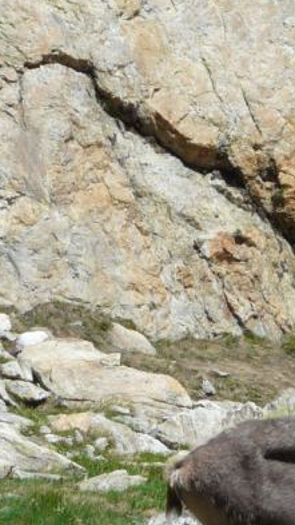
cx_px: 432
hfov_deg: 4.5
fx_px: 3714
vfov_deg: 8.0
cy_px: 496
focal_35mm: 267
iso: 100
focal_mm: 15.4
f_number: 5.6
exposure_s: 1/400
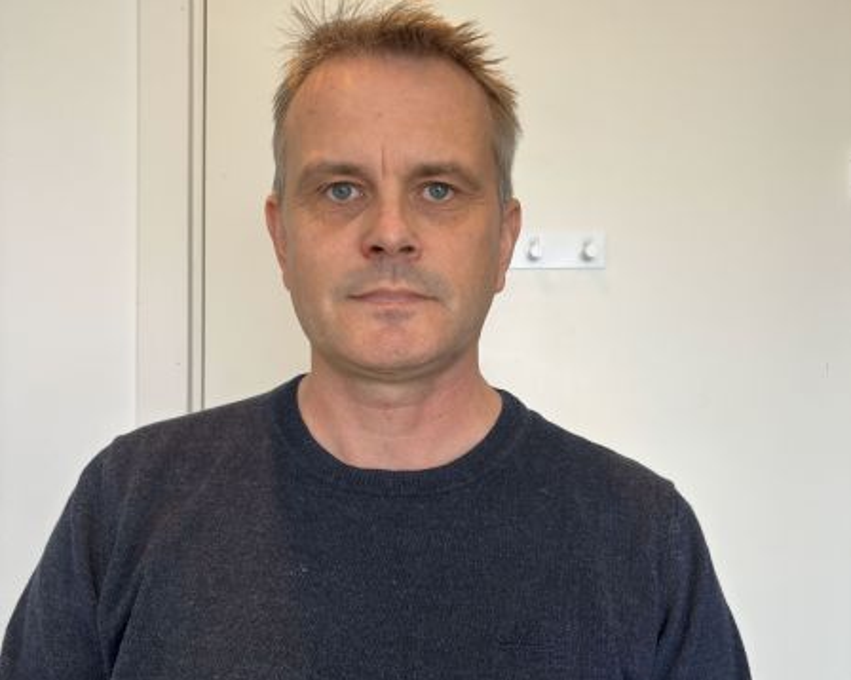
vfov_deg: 43.3
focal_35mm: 34
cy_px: 355
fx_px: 856
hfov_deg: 52.9
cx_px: 426
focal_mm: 5.96
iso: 100
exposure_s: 1/121
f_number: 1.6
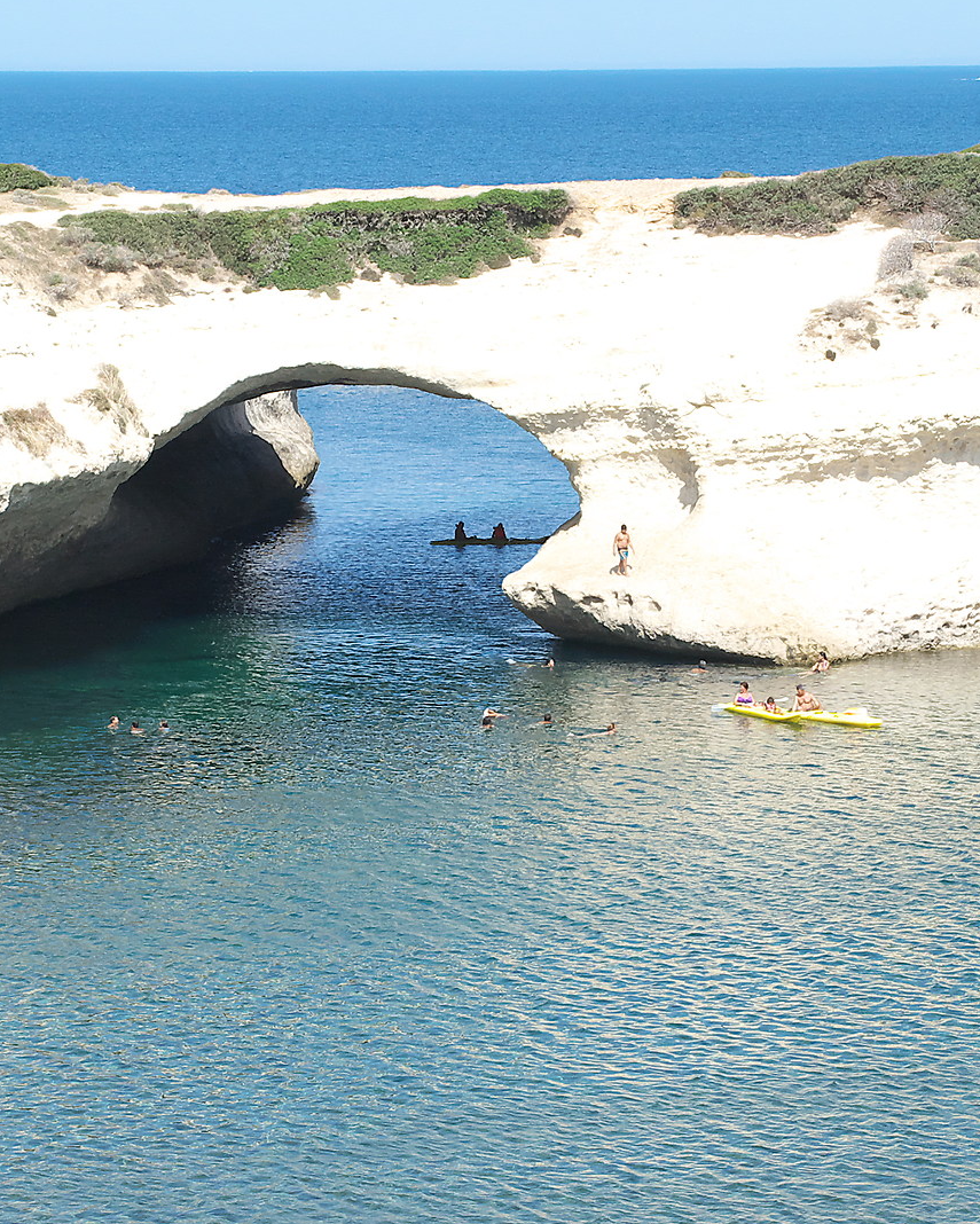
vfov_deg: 12.7
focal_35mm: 152
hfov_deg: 10.2
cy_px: 653
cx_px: 384
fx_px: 5508
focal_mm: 48
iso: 200
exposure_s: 1/400
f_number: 10
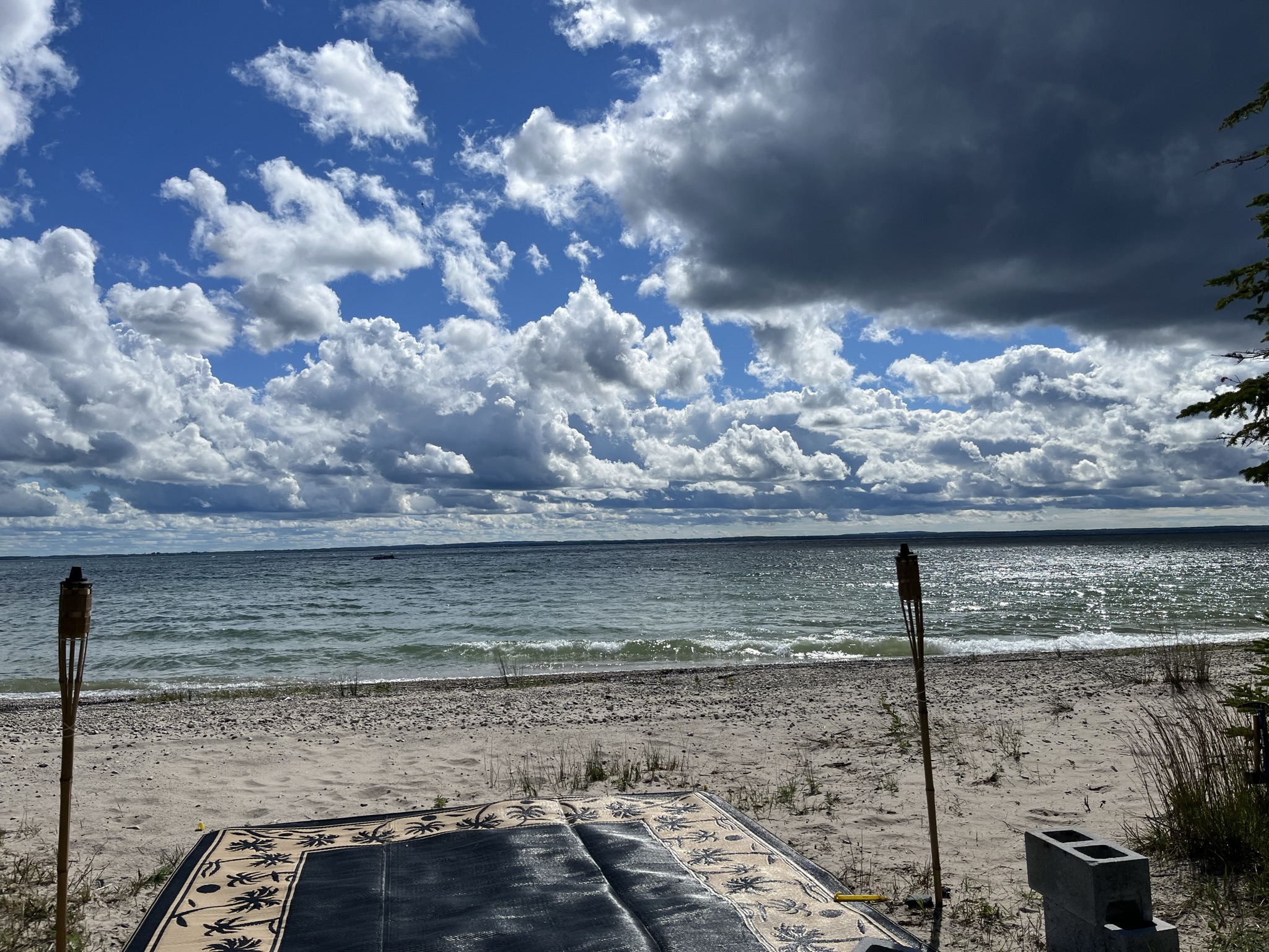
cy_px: 476
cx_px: 634
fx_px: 953
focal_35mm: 26
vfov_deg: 53.1
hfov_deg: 67.3
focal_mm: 5.1
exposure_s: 1/11905
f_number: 1.6
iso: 50
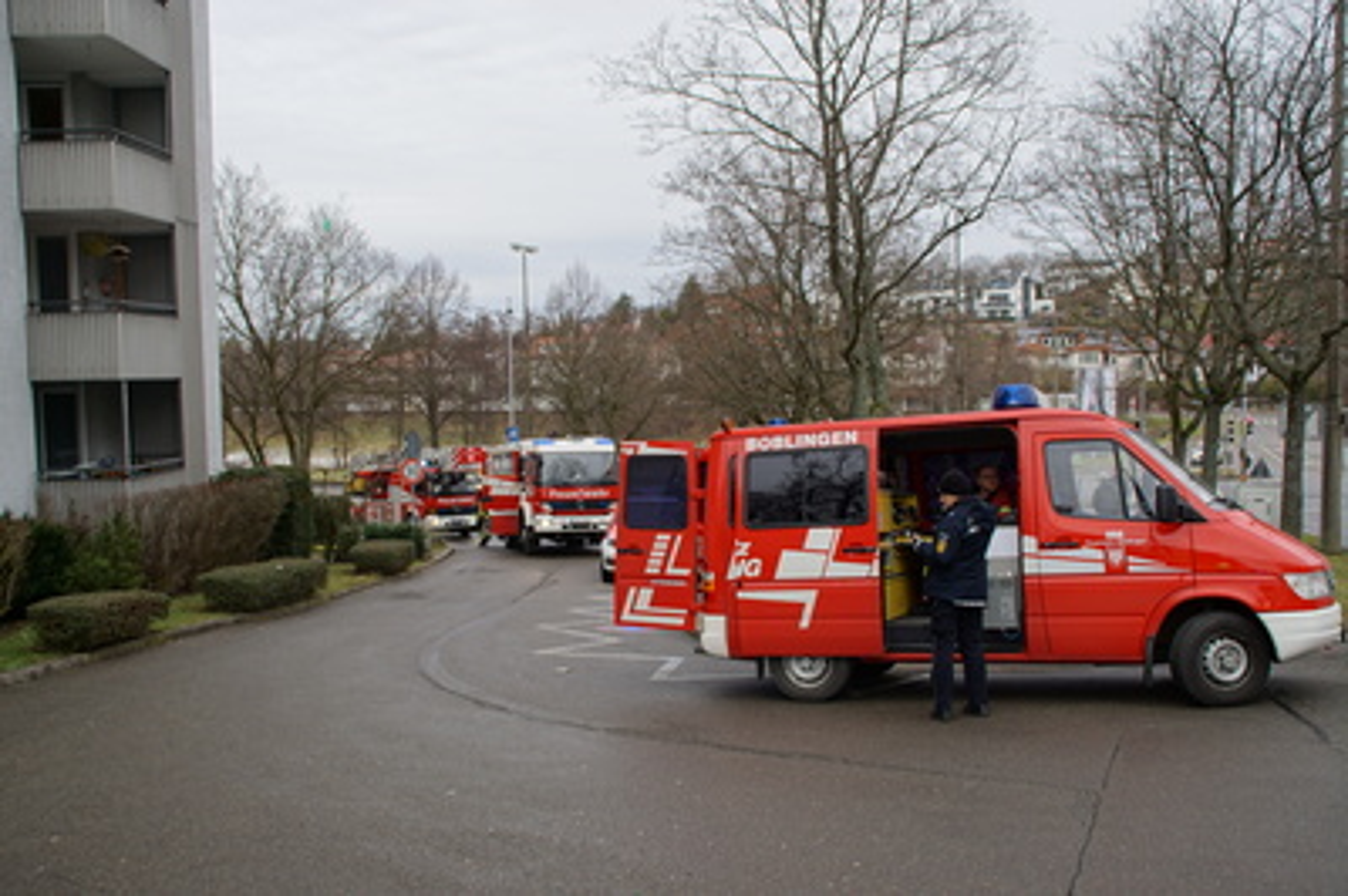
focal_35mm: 33
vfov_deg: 39.9
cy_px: 448
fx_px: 1235
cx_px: 674
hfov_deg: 57.3
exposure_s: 1/100
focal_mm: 22
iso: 100
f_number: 5
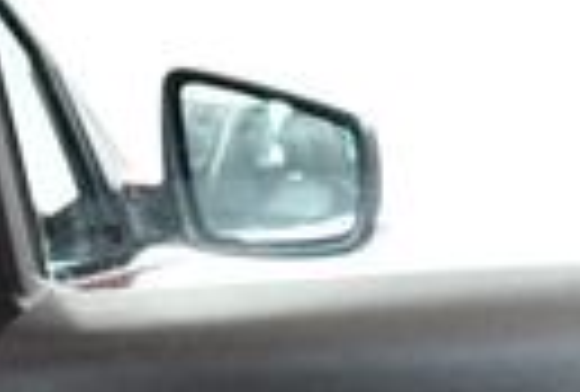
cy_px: 892
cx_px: 989
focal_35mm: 178
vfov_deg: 7.4
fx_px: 2878
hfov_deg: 10.9
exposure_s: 1/60
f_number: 3.5
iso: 3200
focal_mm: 18
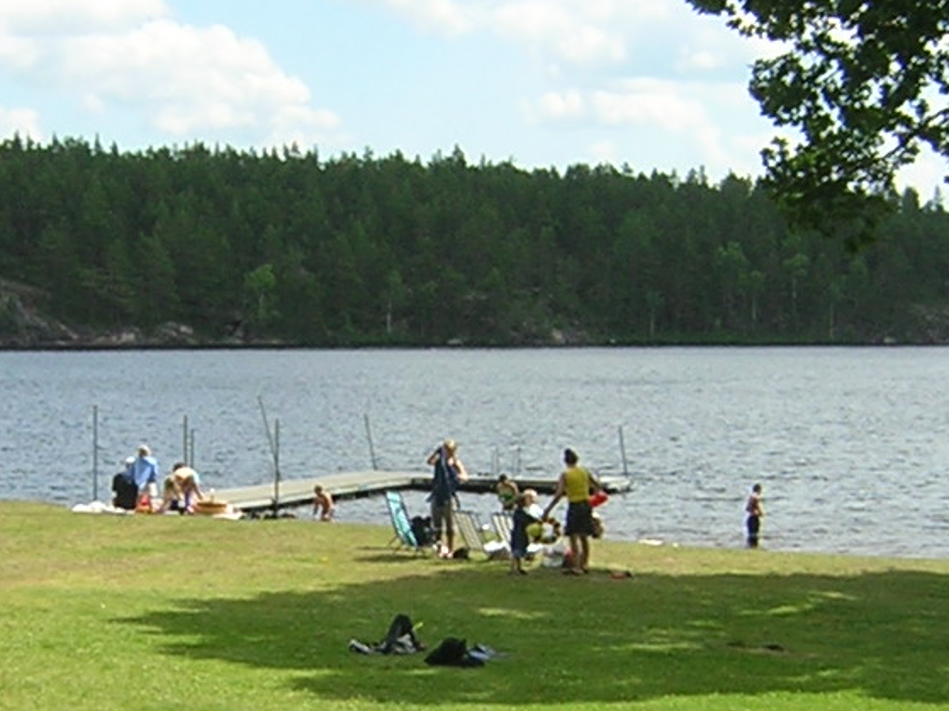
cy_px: 540
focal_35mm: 103
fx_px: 2823
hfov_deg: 19.1
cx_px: 397
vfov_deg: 14.3
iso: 100
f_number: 5.2
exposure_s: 1/241
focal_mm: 4.7
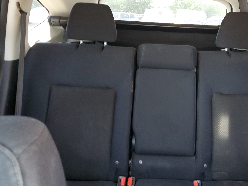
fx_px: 265
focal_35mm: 37
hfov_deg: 49.3
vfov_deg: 38.5
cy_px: 75
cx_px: 164
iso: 260
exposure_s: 1/60.2
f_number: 1.5
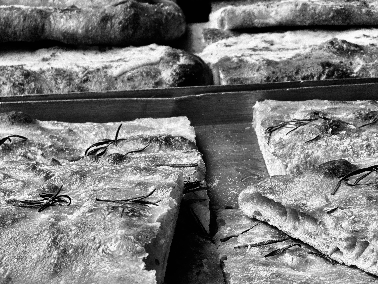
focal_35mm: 161
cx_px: 189
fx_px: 1758
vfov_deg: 9.2
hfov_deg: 12.3
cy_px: 160
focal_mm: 15.66
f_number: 2.8
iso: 100
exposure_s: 1/121
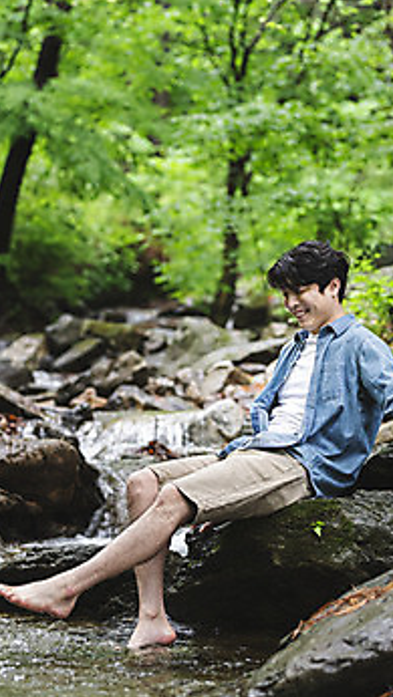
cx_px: 215
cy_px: 344
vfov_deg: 20.7
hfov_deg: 11.8
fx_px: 1905
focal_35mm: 103
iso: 800
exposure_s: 1/125
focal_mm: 85
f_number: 2.8
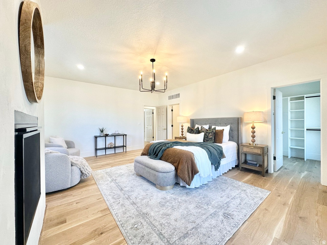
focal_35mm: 14
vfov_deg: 85.7
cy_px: 122
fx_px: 132
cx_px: 164
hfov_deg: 102.1
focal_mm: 2.22
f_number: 2.2
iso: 100
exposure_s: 1/120
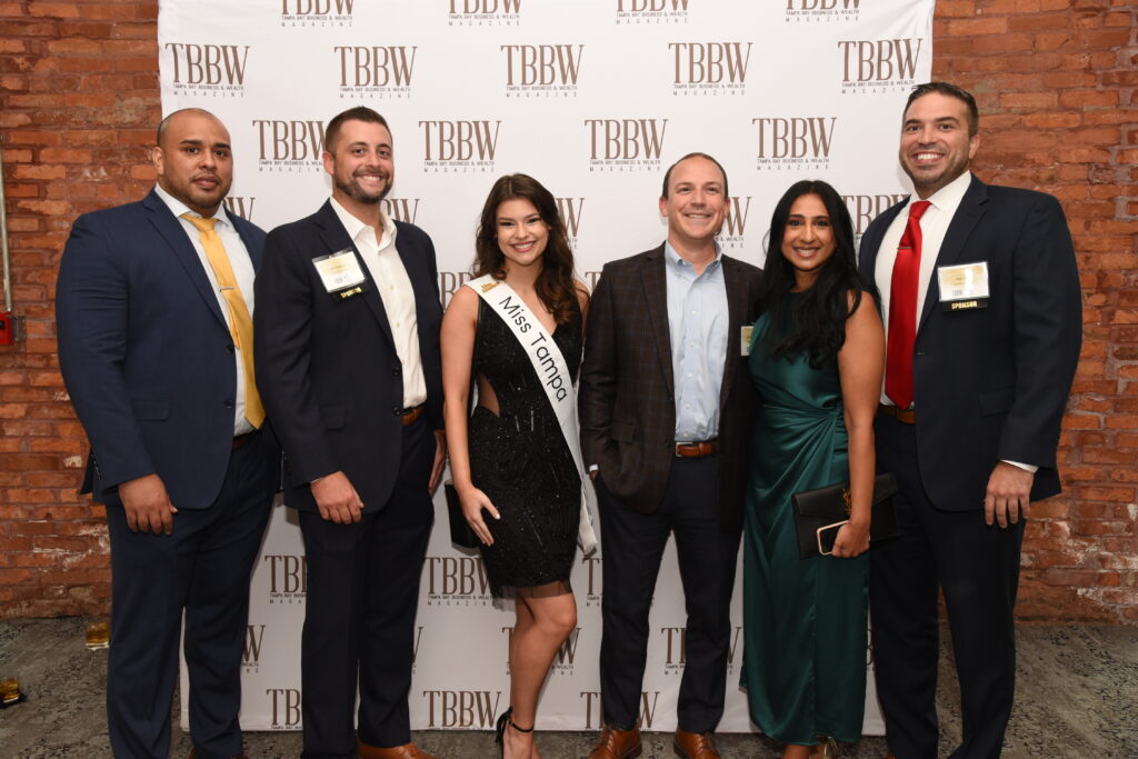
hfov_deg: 60.3
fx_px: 980
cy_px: 380
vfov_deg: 42.3
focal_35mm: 31
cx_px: 569
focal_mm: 31
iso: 1000
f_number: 8
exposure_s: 1/60
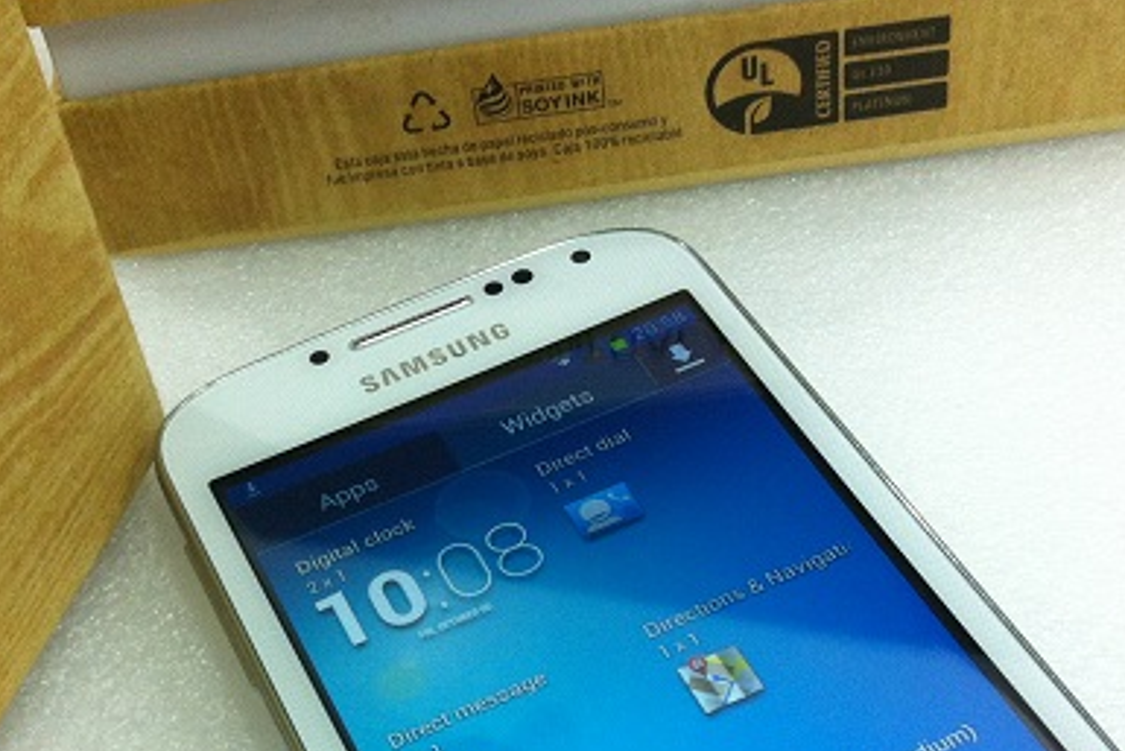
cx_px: 503
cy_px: 713
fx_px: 2063
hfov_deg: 30.5
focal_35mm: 66
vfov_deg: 20.1
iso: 125
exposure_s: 1/17
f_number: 2.8
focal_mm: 3.85
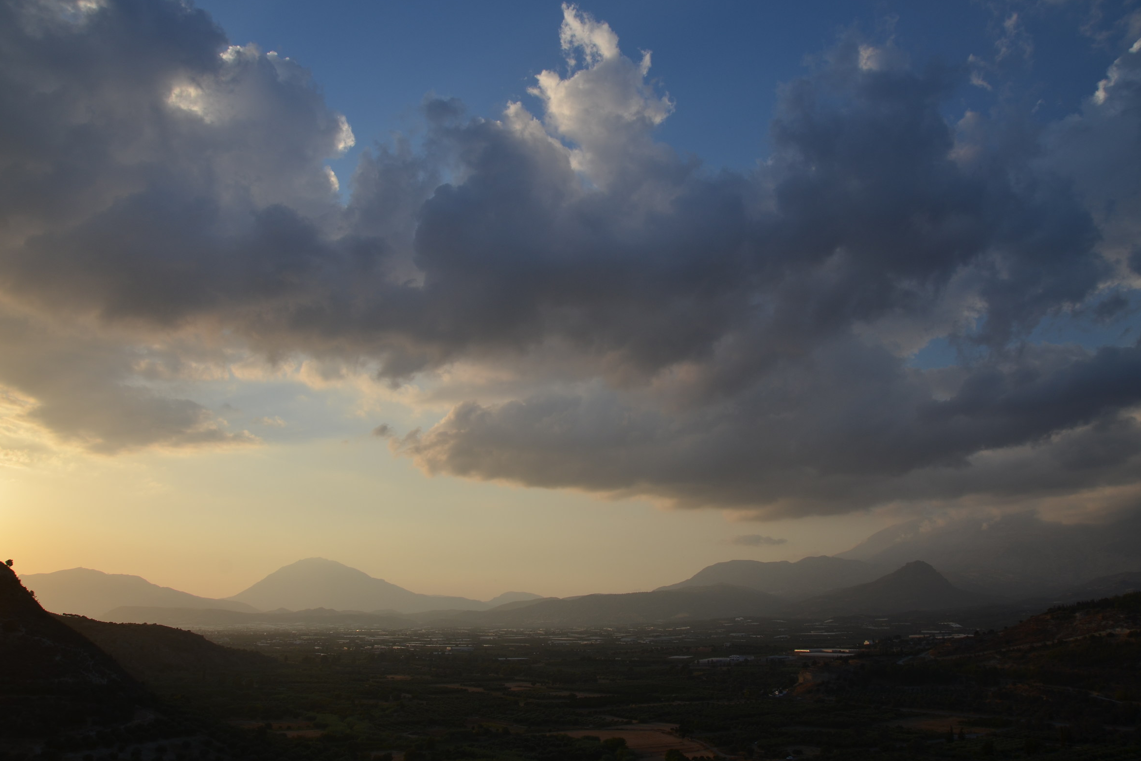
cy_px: 376
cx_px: 563
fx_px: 1553
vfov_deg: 27.5
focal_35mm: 49
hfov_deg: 40.3
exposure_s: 1/250
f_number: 8
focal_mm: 32
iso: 100
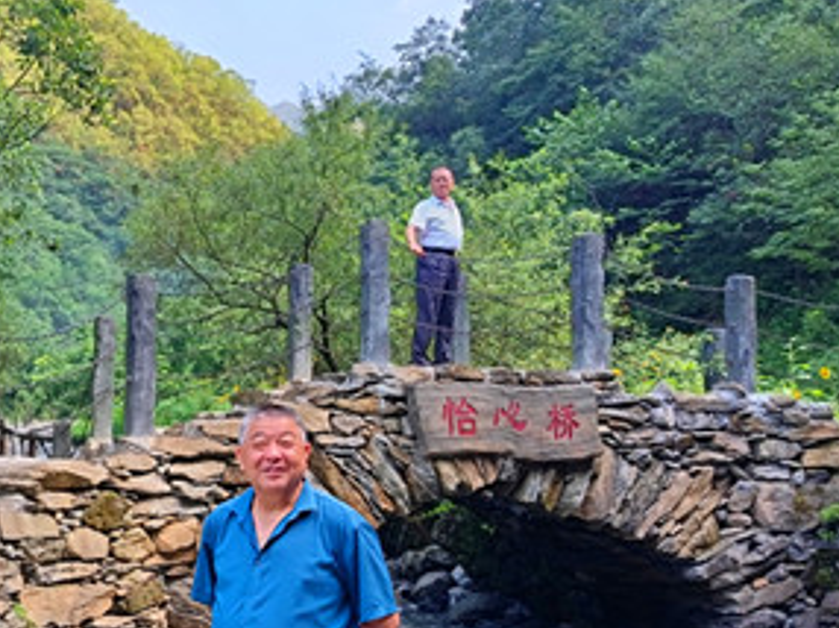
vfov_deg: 34.0
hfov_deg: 43.3
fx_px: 1017
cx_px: 202
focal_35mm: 42
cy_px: 418
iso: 433
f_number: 1.75
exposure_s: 1/120
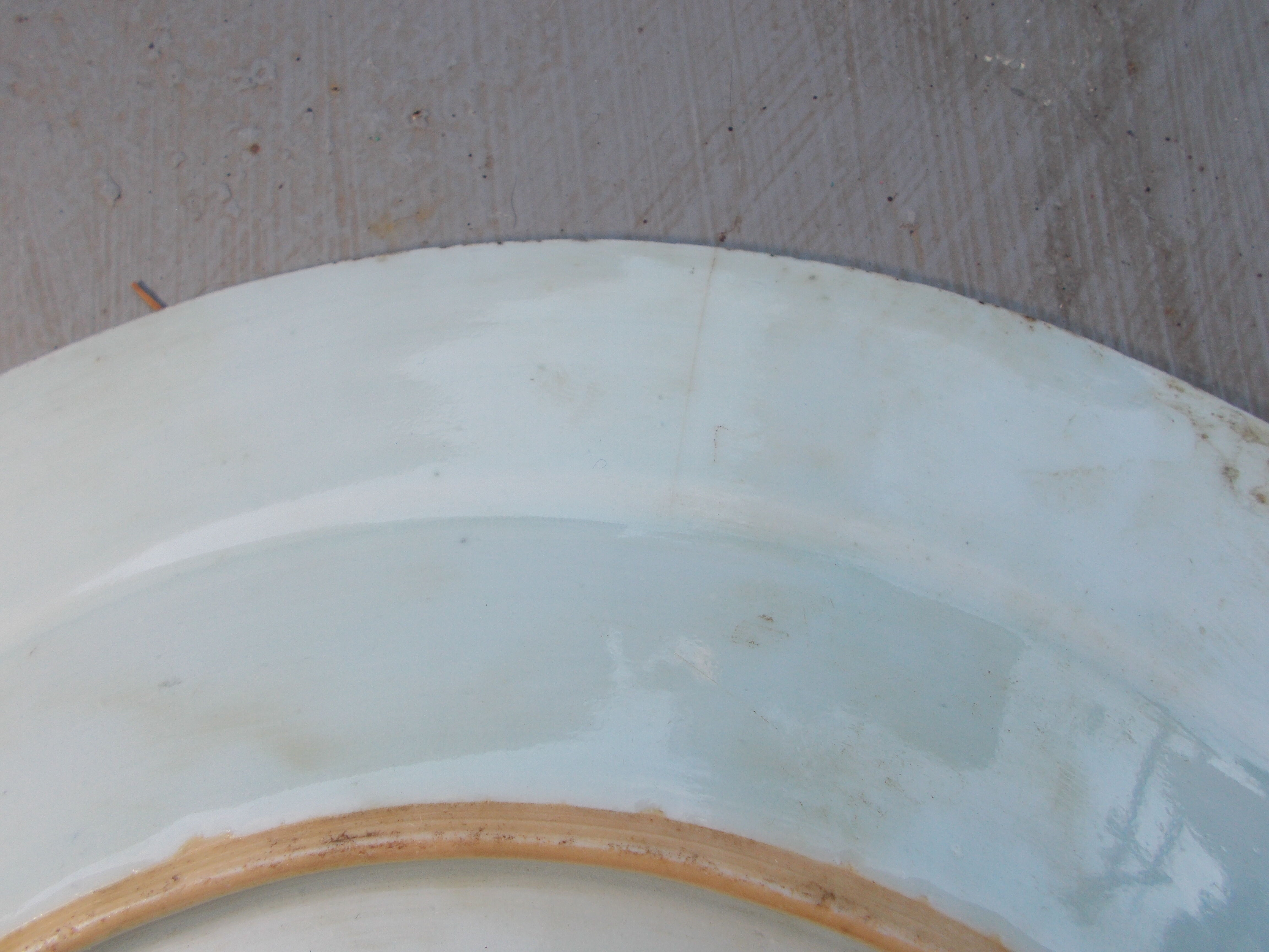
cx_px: 634
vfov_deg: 46.8
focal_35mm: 30
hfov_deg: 60.0
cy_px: 476
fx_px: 1100
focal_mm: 5.3
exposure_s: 1/100
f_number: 3.4
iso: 80
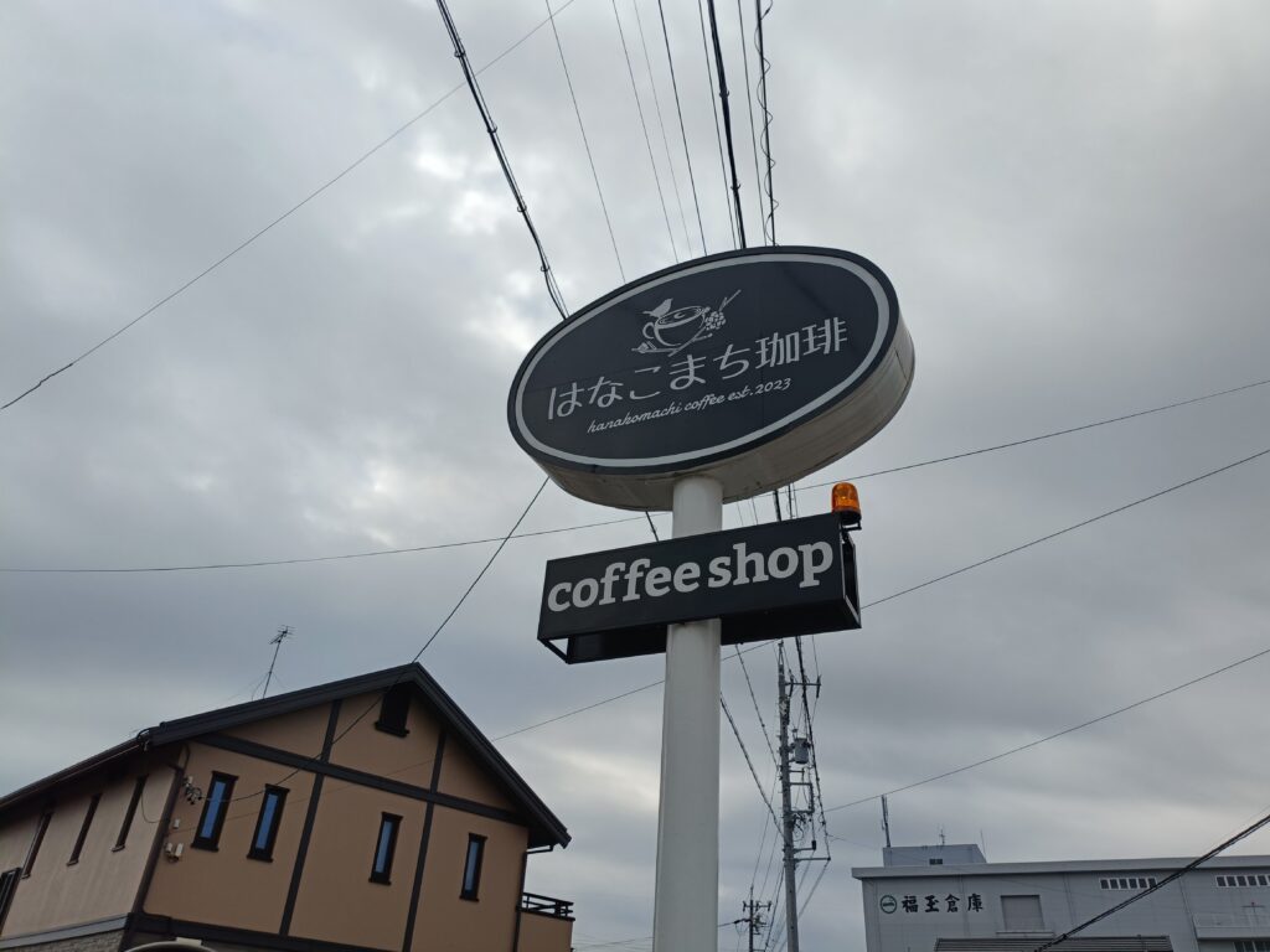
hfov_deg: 69.4
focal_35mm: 25
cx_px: 635
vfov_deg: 54.9
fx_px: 917
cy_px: 476
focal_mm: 4.7
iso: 50
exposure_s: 1/446
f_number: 1.7
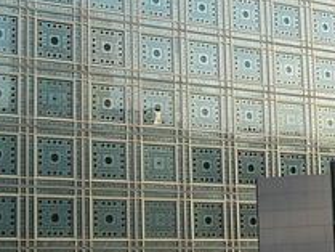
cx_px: 311
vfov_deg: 13.8
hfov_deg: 18.0
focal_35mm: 107
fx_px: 1036
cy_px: 72
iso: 50
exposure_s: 1/80
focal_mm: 5.8
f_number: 8
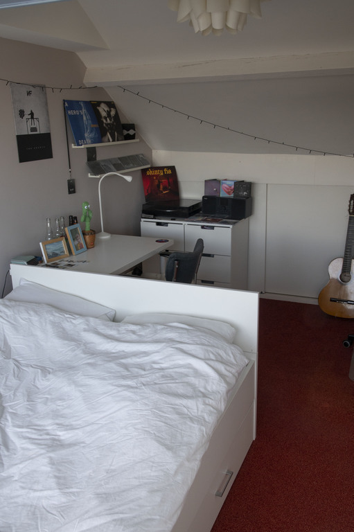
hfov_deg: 42.3
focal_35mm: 31
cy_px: 266
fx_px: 458
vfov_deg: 60.3
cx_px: 177
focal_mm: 31
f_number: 14
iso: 1600
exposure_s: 1/40
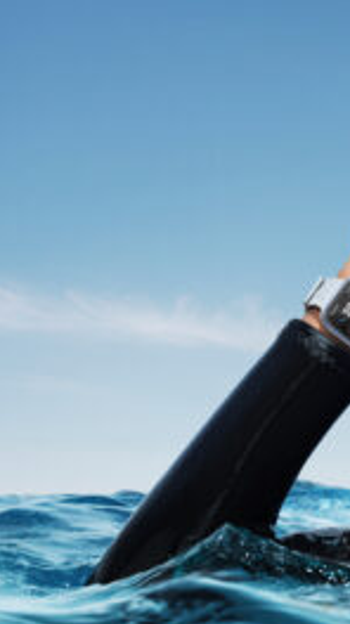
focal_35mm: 104
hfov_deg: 11.1
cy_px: 418
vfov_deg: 20.5
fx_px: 1720
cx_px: 546
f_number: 11
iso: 400
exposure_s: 1/125
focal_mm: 57.5
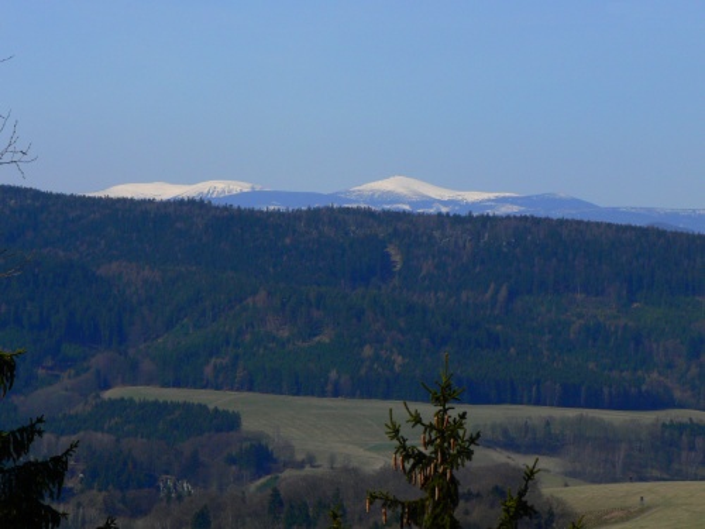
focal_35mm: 168
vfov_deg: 8.8
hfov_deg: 11.8
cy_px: 264
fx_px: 3422
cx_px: 352
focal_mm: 28
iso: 80
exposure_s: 1/640
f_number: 8
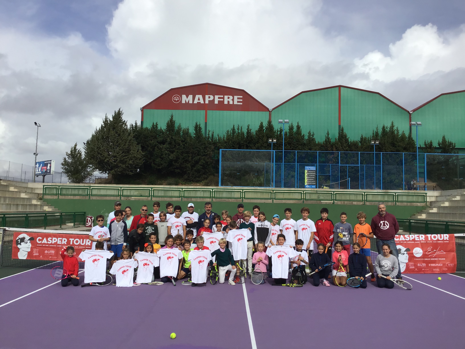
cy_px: 174
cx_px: 232
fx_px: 416
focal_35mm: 31
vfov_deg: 45.4
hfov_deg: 58.4
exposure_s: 1/2262
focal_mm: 3.3
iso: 25
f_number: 2.4
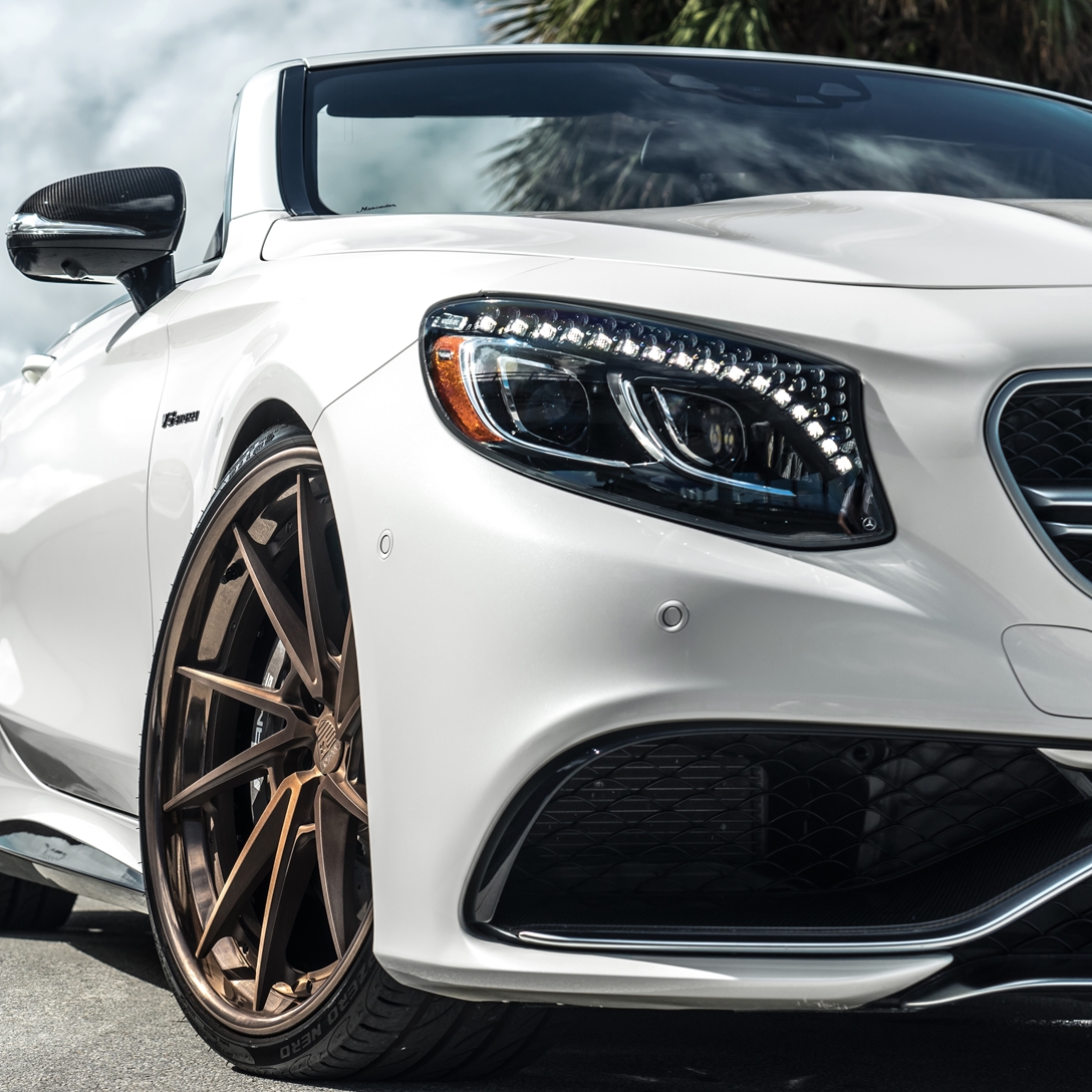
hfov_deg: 16.5
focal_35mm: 105
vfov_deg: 16.6
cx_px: 283
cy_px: 598
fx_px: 3747
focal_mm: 70
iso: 80
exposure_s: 1/250
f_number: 7.1
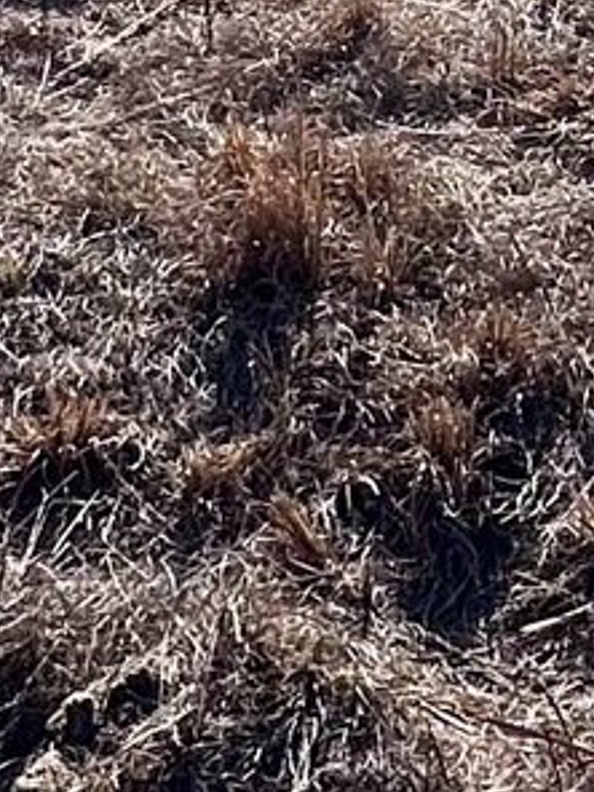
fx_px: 2494
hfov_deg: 13.4
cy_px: -618
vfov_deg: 15.6
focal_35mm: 109
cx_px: 599
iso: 50
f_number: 2.2
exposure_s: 1/5556
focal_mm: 2.22
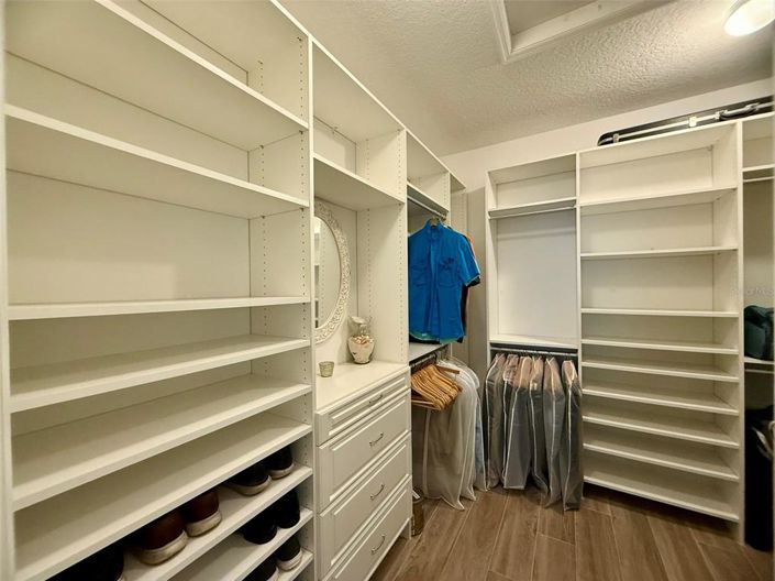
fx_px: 313
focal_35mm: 14
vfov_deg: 85.6
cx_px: 388
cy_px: 290
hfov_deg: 102.1
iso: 400
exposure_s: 1/60
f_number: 2.2
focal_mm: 2.22
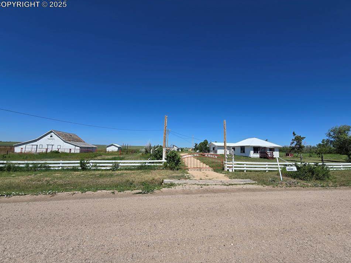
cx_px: 183
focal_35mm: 14
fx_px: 142
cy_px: 128
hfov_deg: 102.0
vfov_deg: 85.6
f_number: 2.2
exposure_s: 1/3381
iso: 50
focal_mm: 2.2
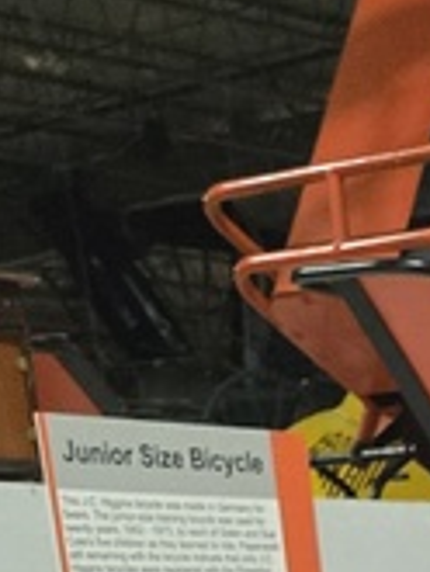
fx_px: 2365
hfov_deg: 9.4
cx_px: 978
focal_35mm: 143
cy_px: 1532
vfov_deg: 10.8
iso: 800
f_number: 1.8
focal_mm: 5.4
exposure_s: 1/120
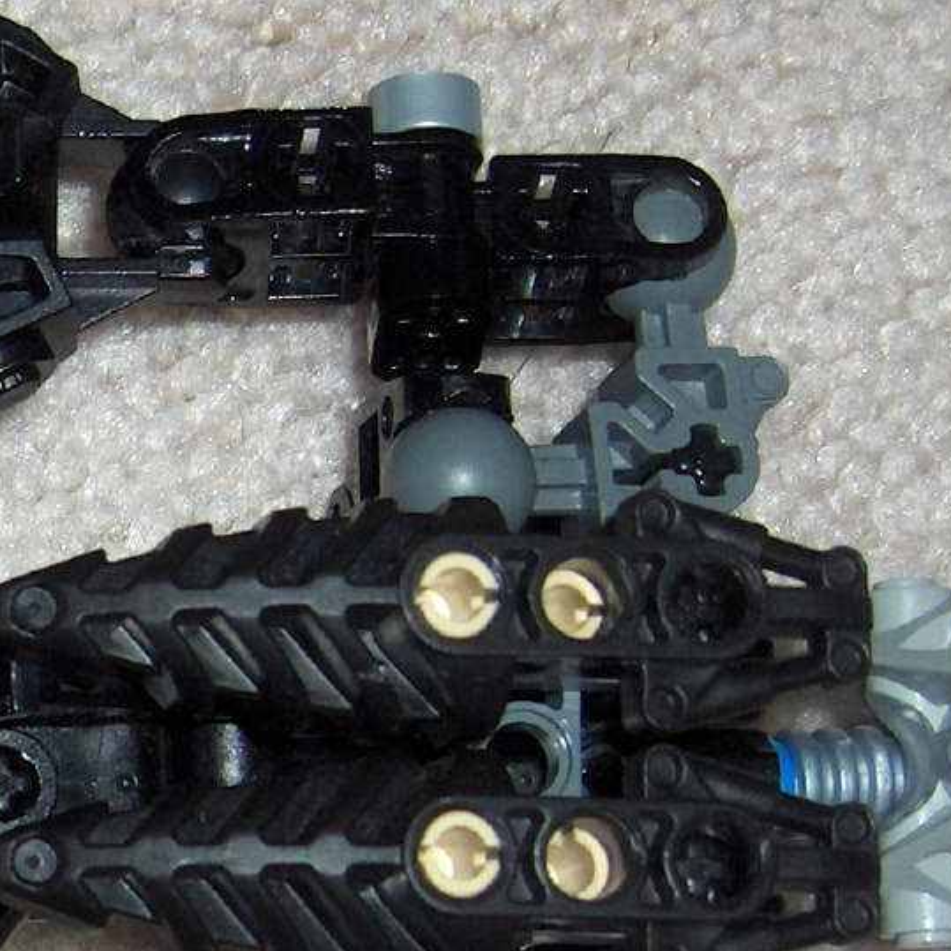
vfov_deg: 13.2
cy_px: 928
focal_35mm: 131
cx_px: -494
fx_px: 4072
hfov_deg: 12.6
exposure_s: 1/60
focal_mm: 8
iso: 100
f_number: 2.8
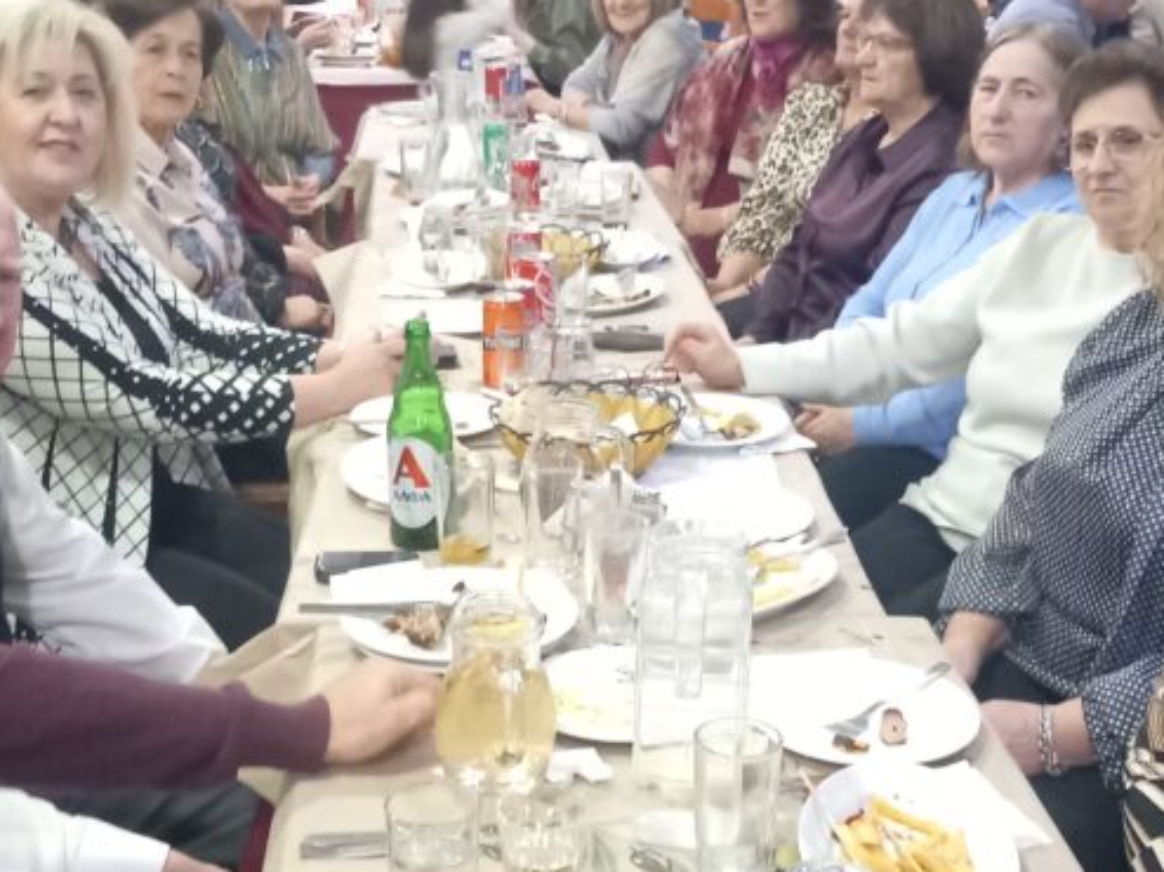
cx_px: 627
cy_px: 469
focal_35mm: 56
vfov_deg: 26.1
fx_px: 1882
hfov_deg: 34.3
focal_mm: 4
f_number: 1.8
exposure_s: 1/20
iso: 500
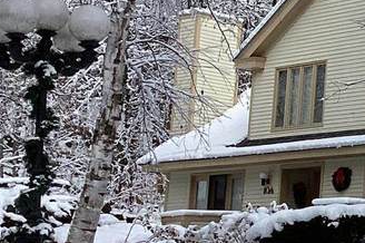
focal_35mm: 126
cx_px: 677
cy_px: 156
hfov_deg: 14.2
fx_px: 1276
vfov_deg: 10.9
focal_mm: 3.3
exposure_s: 1/1045
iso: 25
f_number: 2.4
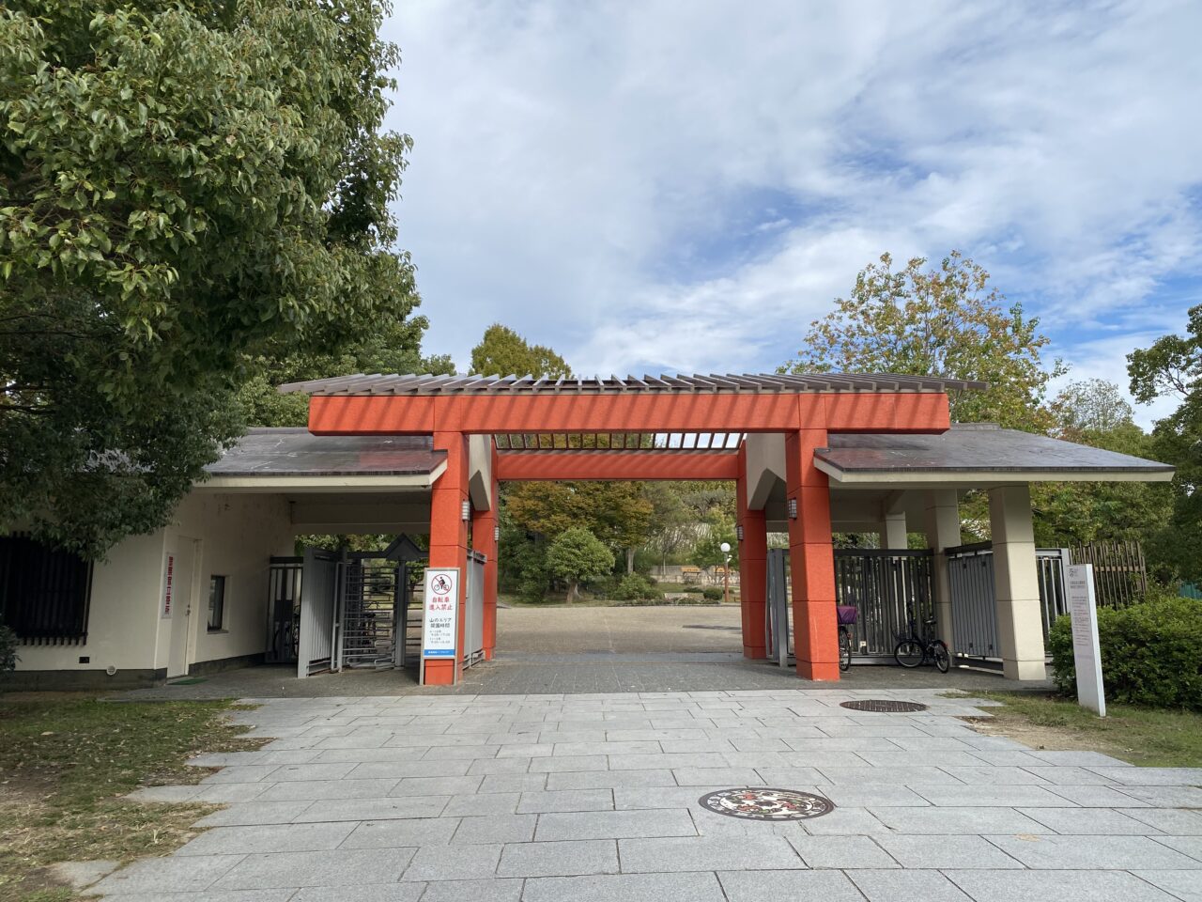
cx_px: 601
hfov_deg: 67.3
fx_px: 903
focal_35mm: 26
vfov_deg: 53.1
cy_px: 451
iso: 32
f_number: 1.8
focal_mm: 4.25
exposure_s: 1/2268
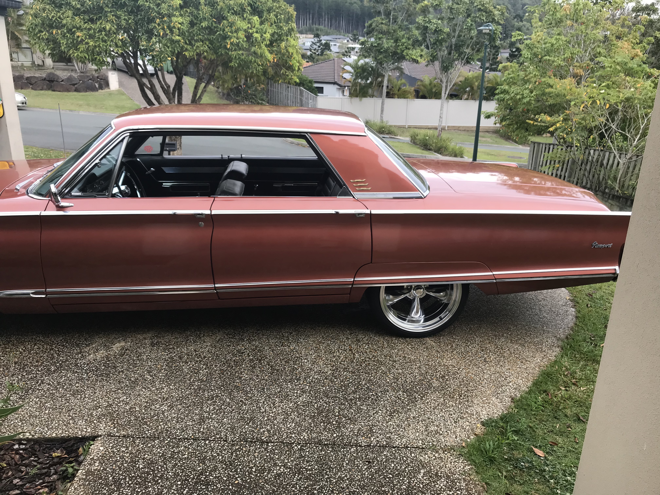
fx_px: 534
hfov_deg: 63.4
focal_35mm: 28
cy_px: 248
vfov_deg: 49.7
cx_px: 330
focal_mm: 3.99
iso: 20
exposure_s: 1/191
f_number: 1.8
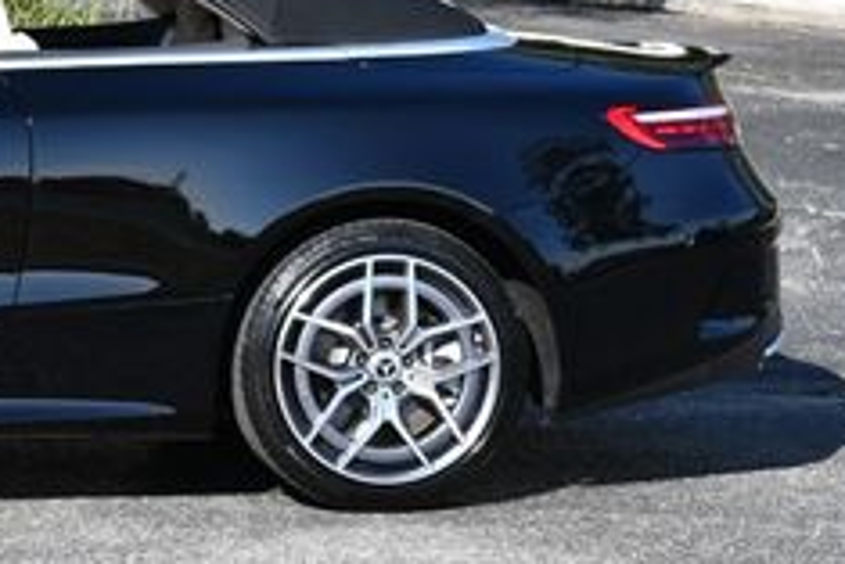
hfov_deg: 10.6
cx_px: -198
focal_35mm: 191
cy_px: -104
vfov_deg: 7.1
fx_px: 4486
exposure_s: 1/250
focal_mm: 35
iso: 140
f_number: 8
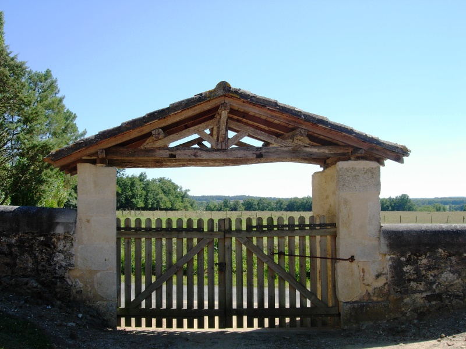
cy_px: 174
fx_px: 512
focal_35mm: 38
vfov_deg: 37.7
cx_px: 233
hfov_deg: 49.0
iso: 64
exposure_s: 1/430
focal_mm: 7.8
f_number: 4.8
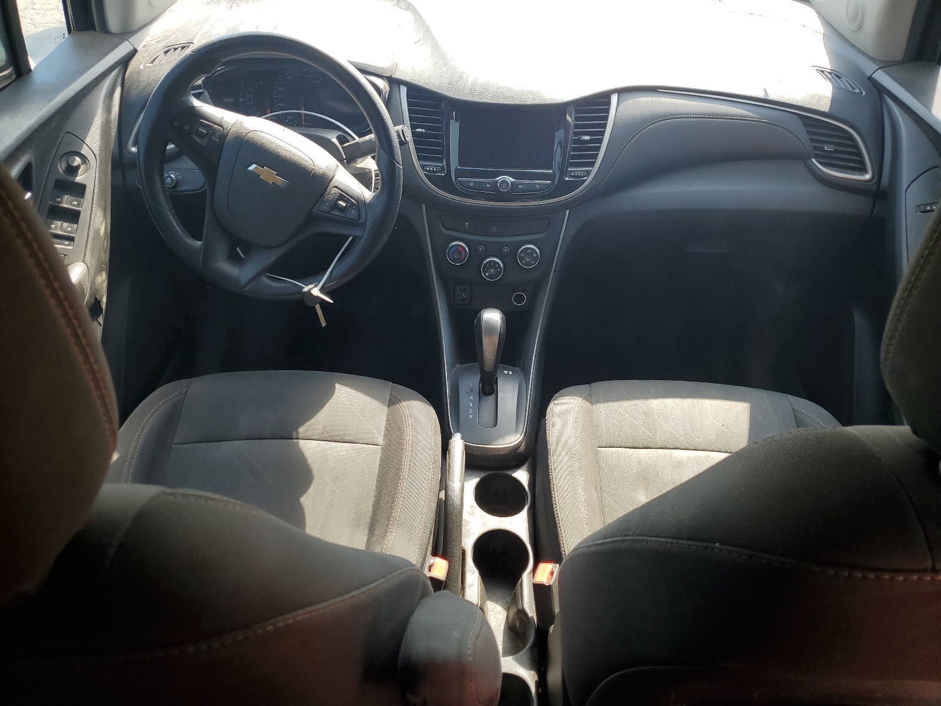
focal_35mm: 26
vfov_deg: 53.1
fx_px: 707
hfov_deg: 67.3
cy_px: 353
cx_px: 470
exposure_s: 1/270
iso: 50
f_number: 1.5
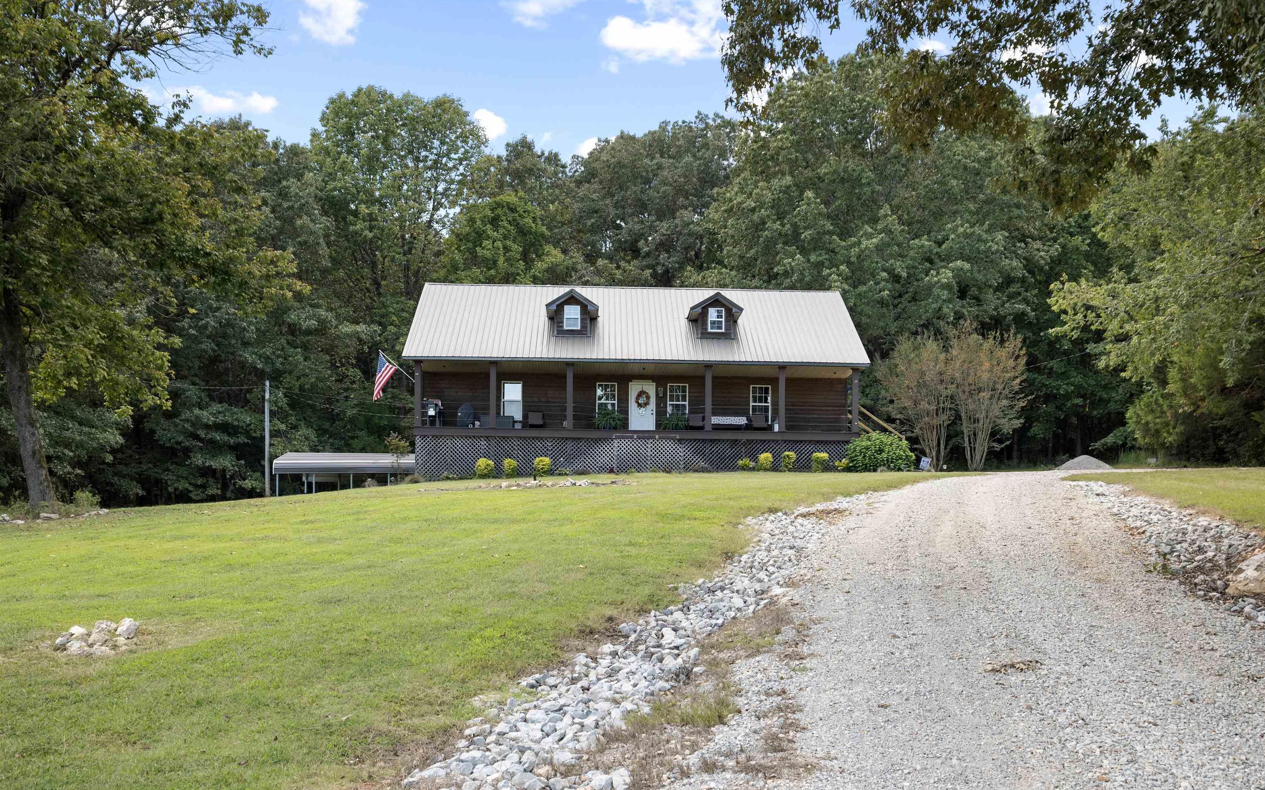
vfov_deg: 35.3
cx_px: 638
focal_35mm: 36
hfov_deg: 54.0
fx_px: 1241
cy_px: 407
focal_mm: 35
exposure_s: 1/125
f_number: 5.6
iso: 1000
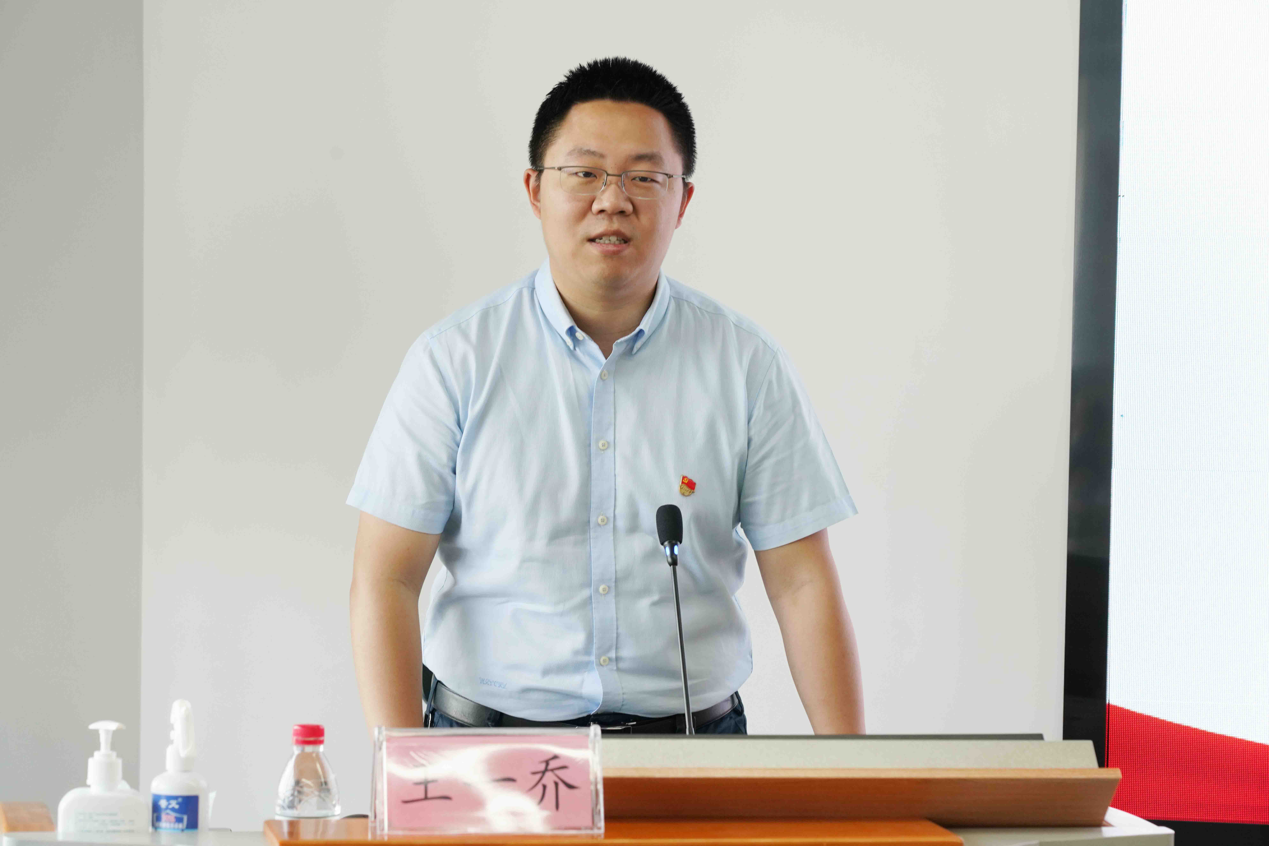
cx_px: 634
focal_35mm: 105
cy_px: 423
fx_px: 3702
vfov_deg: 13.0
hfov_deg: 19.5
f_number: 7.1
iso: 1250
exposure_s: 1/100
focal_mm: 105
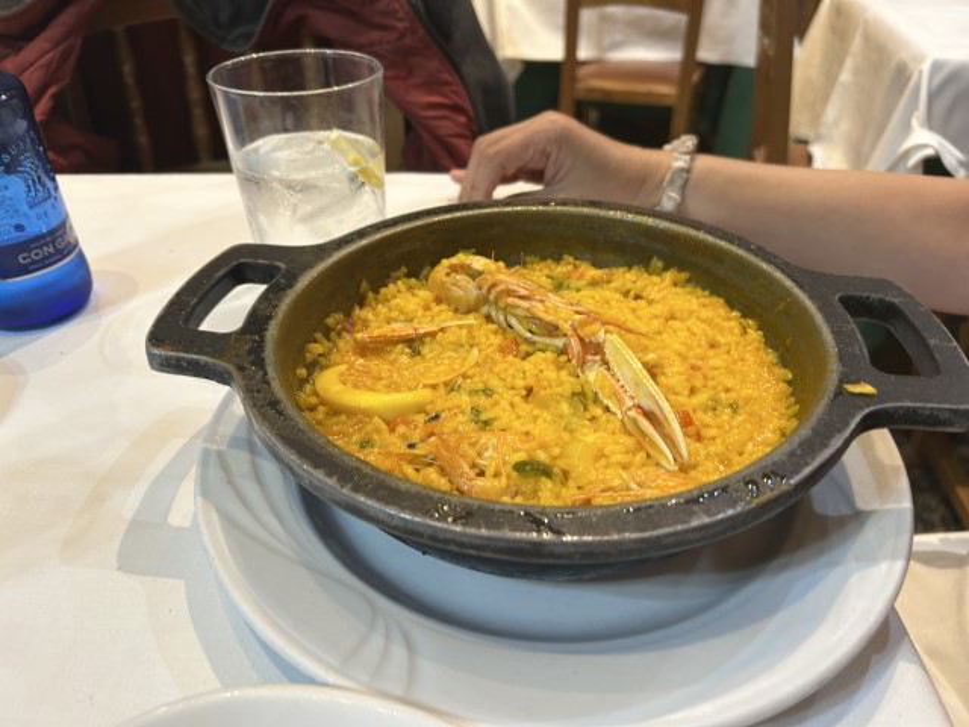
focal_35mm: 26
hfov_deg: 67.3
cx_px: 484
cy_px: 364
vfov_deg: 53.1
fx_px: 728
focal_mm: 5.7
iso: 160
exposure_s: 1/50
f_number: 1.5
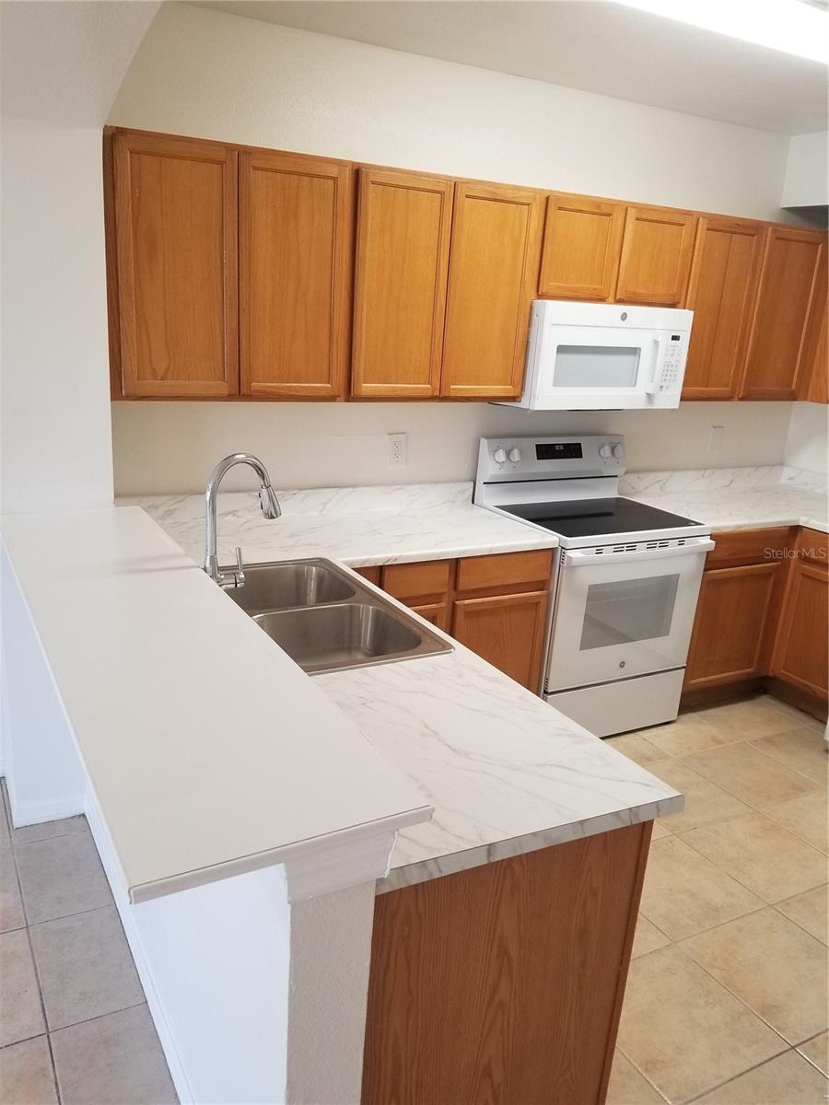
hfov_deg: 53.1
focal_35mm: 26
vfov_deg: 67.3
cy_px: 552
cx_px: 414
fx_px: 830
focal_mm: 4.3
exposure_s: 1/60
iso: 100
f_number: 1.7
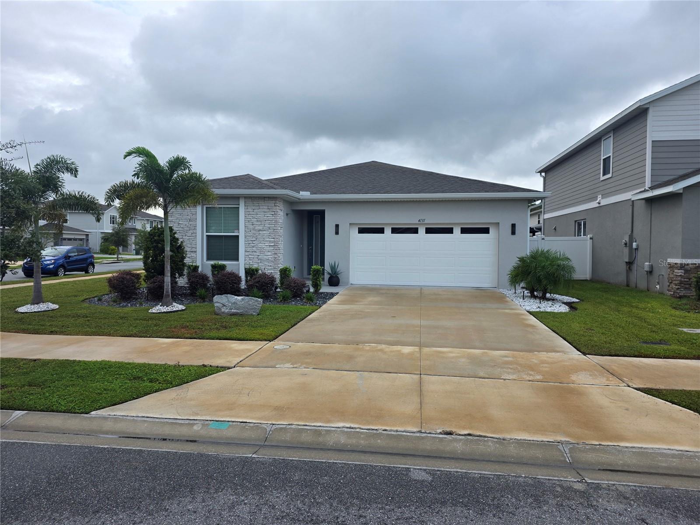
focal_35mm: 23
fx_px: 465
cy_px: 262
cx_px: 350
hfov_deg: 73.9
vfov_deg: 58.9
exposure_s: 1/1521
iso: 80
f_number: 1.7
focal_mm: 6.25
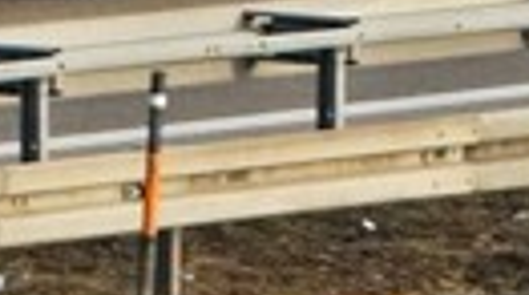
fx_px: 10183
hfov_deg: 2.9
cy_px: -574
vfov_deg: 1.7
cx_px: -969
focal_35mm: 728
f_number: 6.3
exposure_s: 1/3200
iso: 4000
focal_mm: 75.6
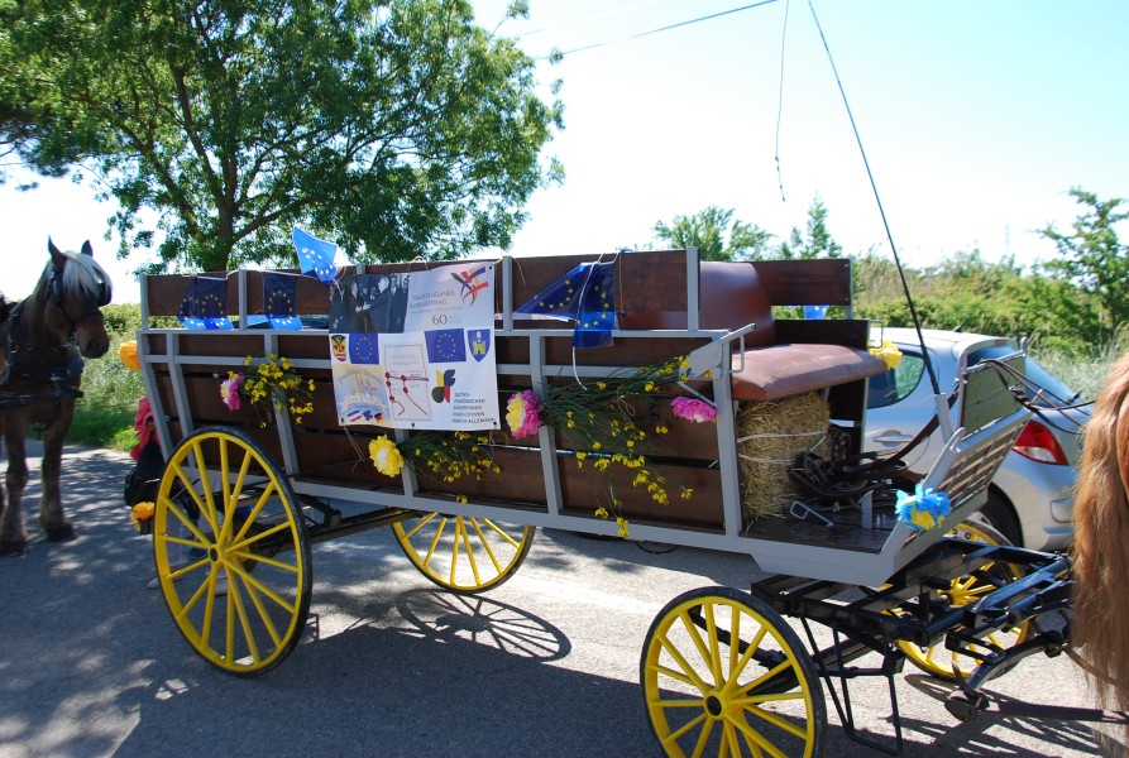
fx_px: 1037
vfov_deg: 40.2
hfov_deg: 57.1
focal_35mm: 33
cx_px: 564
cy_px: 379
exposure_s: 1/200
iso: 100
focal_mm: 22
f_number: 7.1
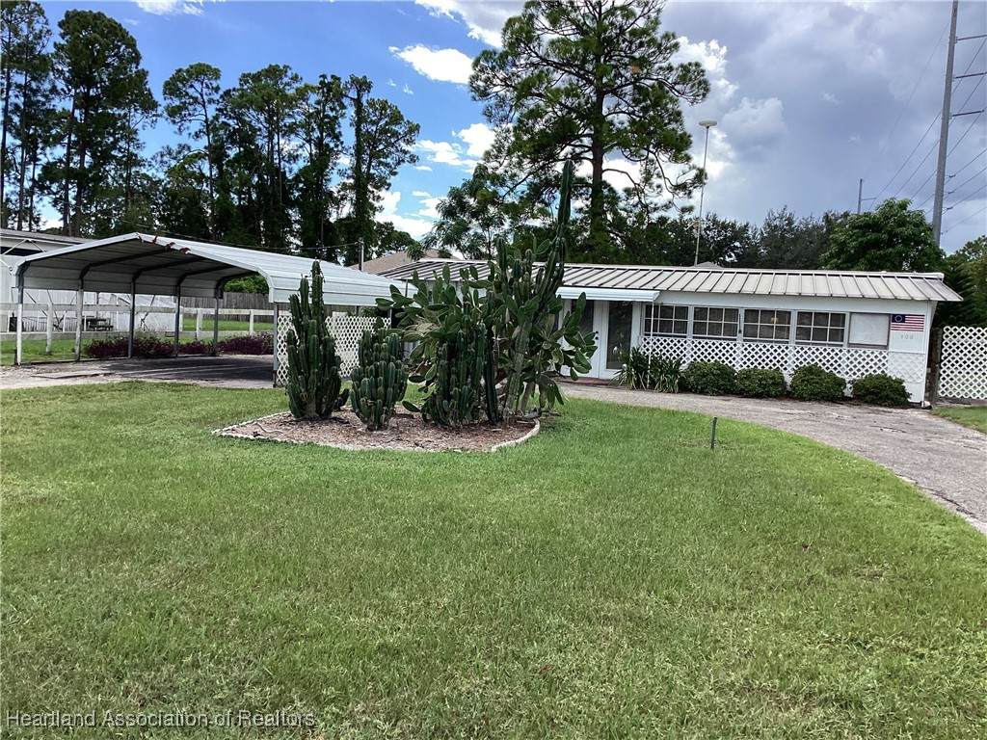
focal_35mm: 31
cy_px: 370
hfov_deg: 58.4
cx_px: 494
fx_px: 884
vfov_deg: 45.4
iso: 25
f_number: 2.4
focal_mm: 3.3
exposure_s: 1/916
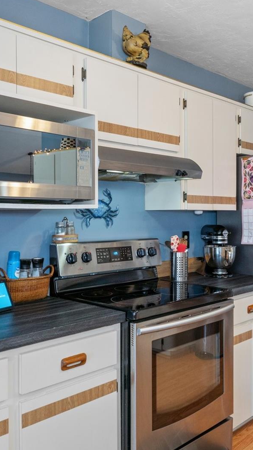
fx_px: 427
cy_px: 224
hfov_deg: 32.8
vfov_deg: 55.6
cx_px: 166
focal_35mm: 36
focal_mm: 15
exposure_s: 1/1.25
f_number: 8
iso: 320
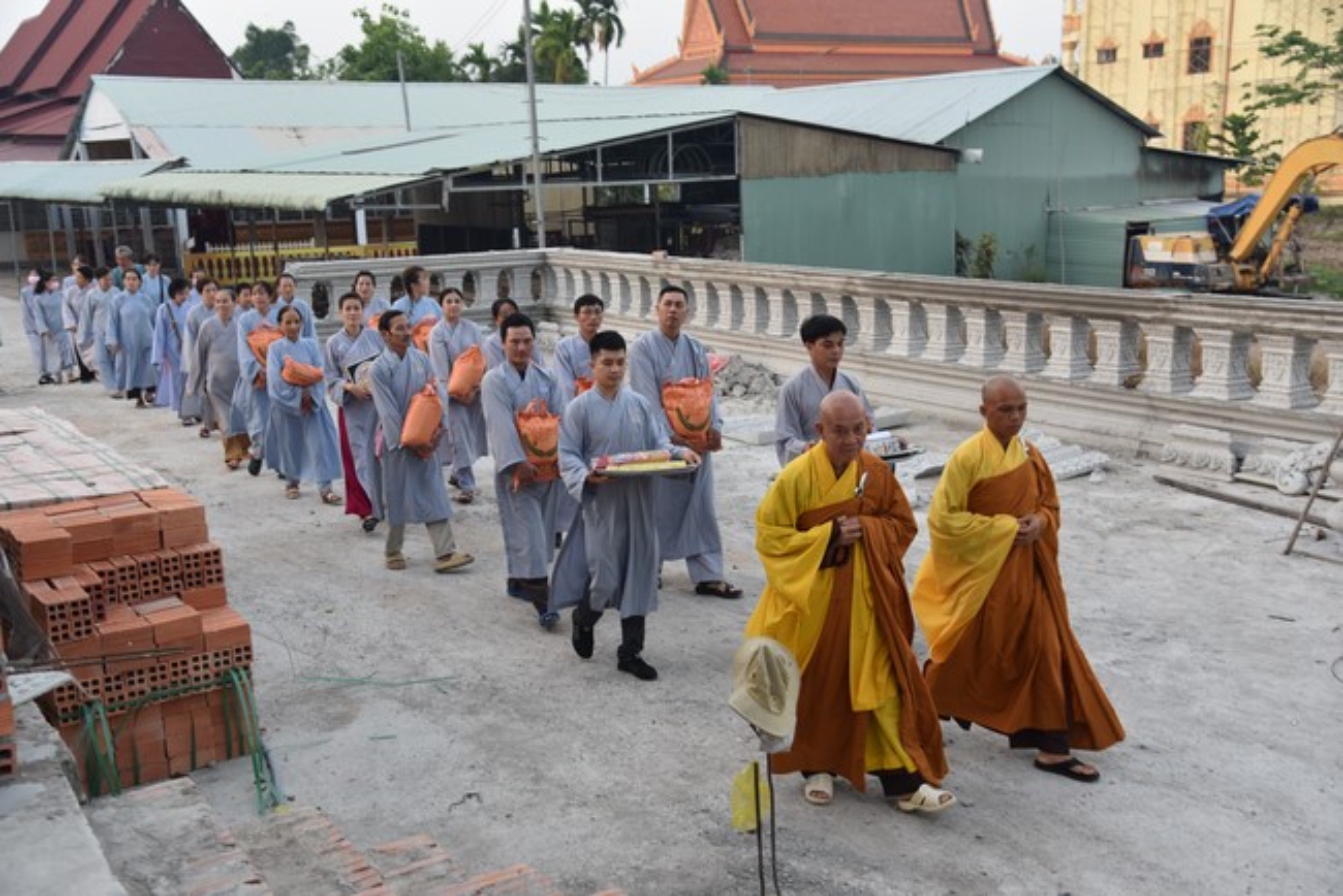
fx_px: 1418
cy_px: 448
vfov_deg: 35.1
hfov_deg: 50.7
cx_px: 672
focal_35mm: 38
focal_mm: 38
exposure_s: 1/80
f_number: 4.5
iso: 400
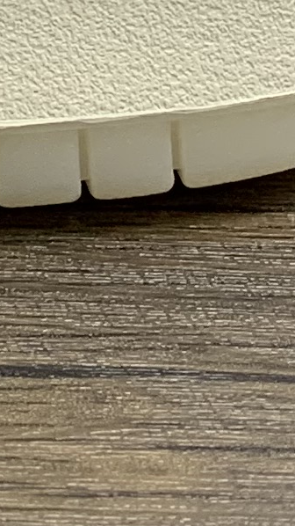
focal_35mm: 191
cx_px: -788
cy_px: -655
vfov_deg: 10.1
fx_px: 2658
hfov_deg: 5.7
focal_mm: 4.25
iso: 50
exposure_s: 1/121
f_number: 1.8
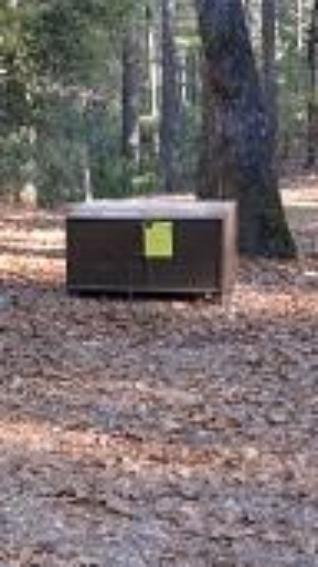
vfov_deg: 22.6
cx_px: 80
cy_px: 211
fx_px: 1411
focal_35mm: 94
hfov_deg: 12.8
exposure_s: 1/80
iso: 400
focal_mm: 24
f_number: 4.5
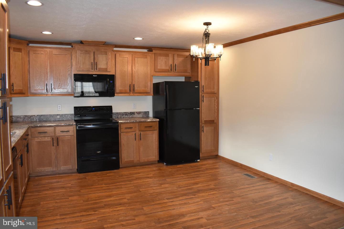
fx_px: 258
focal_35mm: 27
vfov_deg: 47.9
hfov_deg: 67.4
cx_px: 172
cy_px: 114
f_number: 5.6
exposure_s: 1/160
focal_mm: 18
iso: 1100
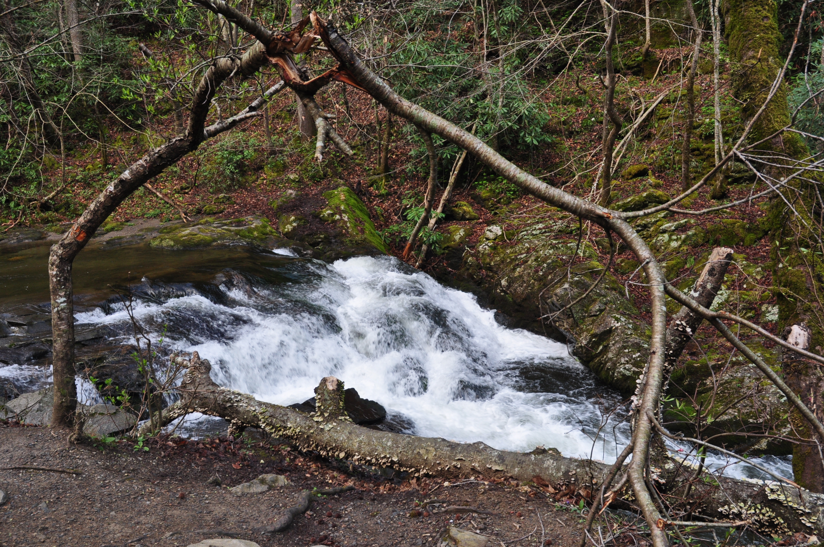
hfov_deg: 57.3
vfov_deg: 39.9
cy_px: 274
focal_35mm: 33
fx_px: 754
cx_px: 412
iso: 400
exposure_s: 1/60
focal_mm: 22
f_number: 8
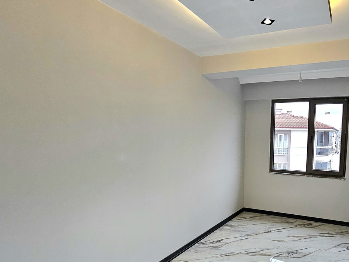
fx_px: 222
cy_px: 167
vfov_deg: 60.1
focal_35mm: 22
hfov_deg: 72.1
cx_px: 253
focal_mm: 2.2
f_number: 2.2
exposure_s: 1/60.2
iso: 125
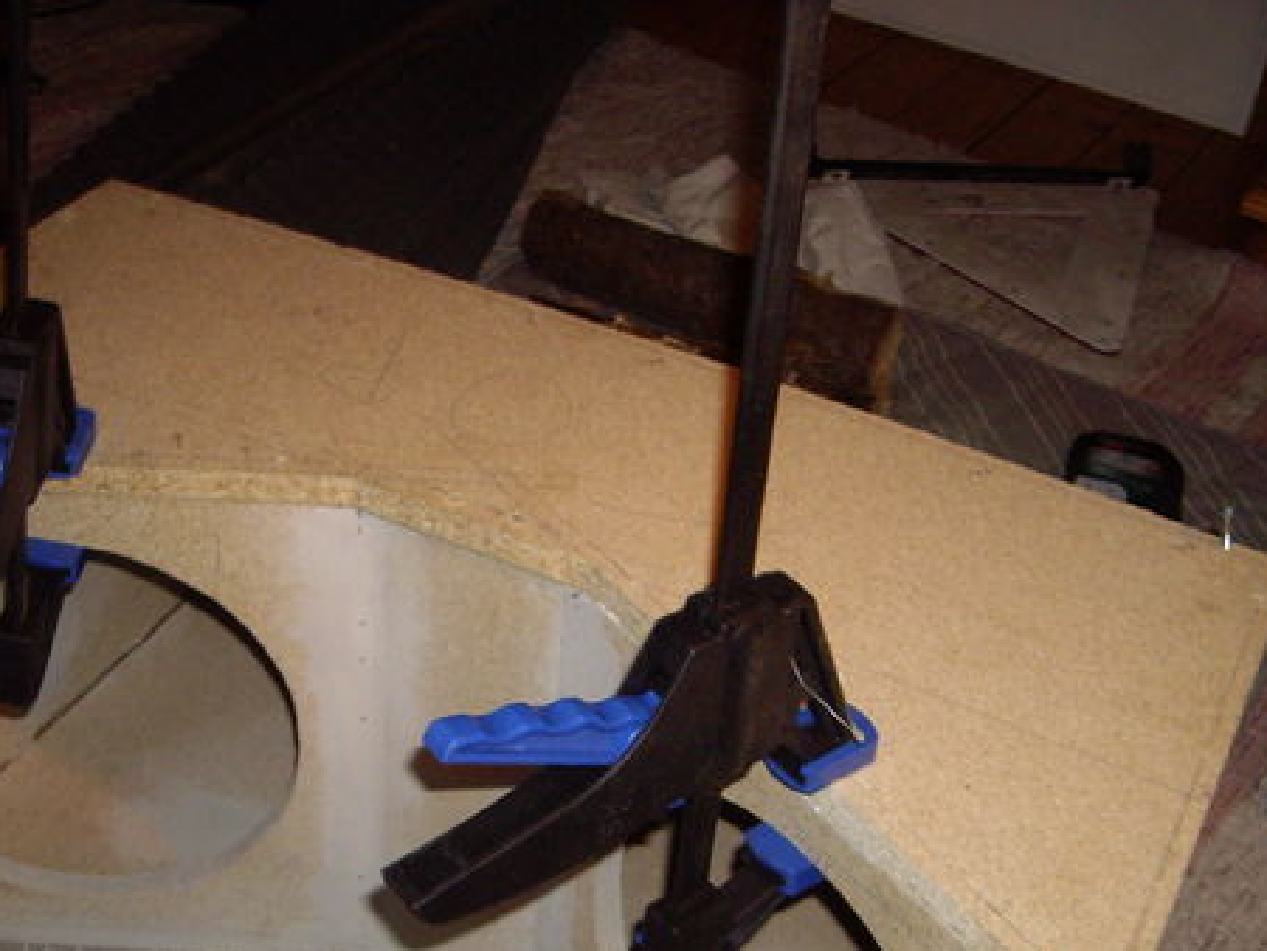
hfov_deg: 35.5
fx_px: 1978
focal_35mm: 54
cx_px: 538
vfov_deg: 26.8
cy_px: 672
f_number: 2.7
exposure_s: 1/40
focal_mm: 6.2
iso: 200
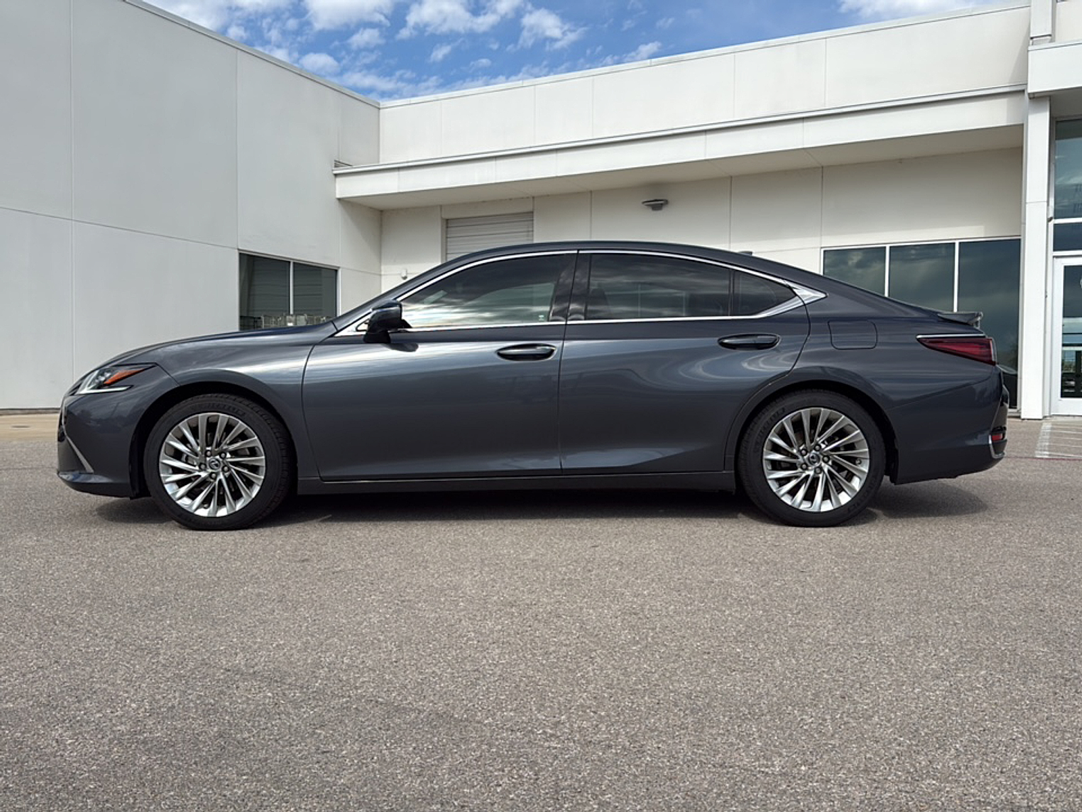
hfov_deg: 69.4
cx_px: 541
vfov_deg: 54.9
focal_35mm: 25
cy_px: 406
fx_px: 781
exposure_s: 1/5714
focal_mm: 6.76
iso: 80
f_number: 1.78
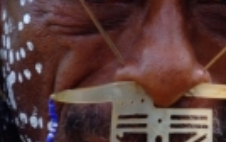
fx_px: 7046
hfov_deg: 1.8
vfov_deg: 1.2
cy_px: 42
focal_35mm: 1143
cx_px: 179
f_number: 6.3
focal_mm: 200
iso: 800
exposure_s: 1/160
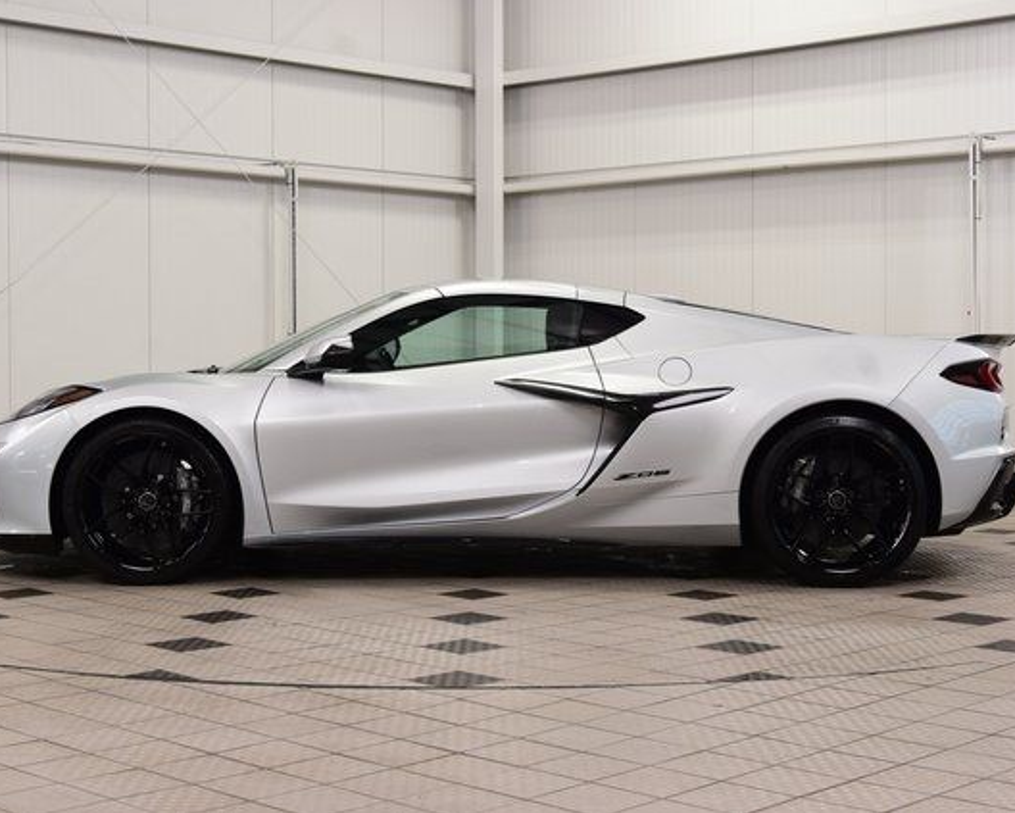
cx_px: 483
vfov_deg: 26.3
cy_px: 406
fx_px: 1743
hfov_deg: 32.5
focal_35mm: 58
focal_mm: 34
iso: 900
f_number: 8
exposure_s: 1/60
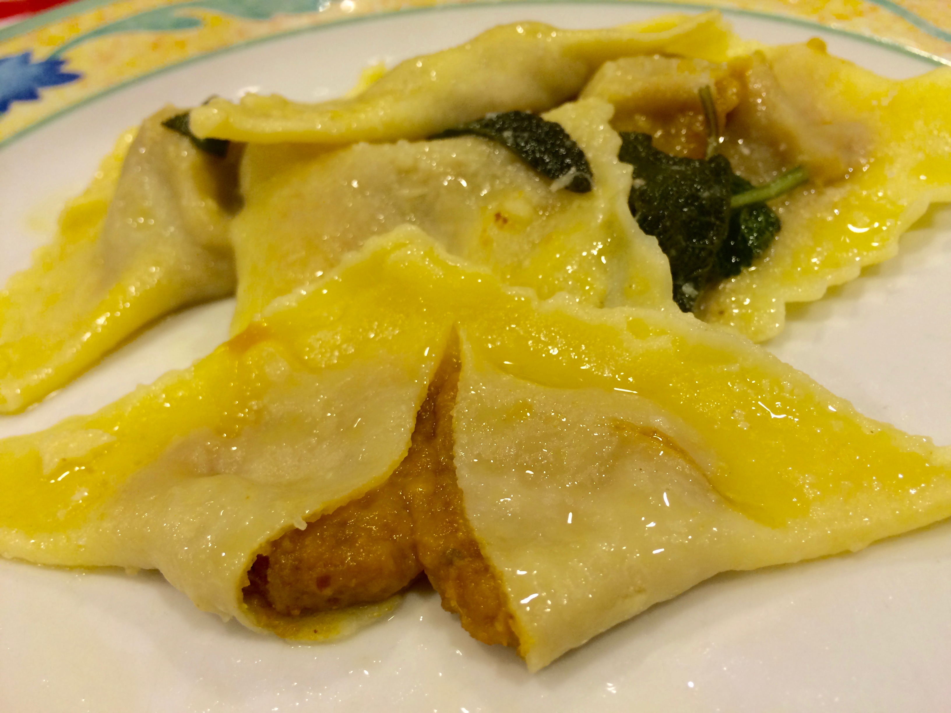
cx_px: 476
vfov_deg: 48.2
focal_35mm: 29
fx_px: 797
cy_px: 356
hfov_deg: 61.7
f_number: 2.2
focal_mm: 4.15
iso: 50
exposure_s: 1/33
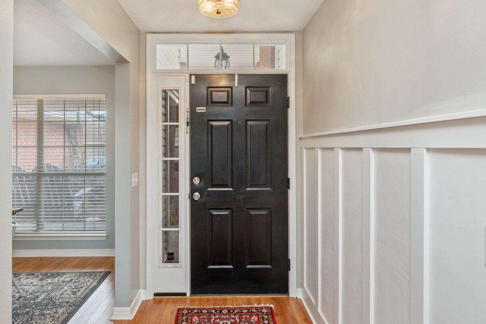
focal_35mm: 24
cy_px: 156
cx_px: 230
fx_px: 319
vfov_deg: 53.9
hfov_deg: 74.6
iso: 500
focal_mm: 19.5
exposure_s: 1/30
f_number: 9
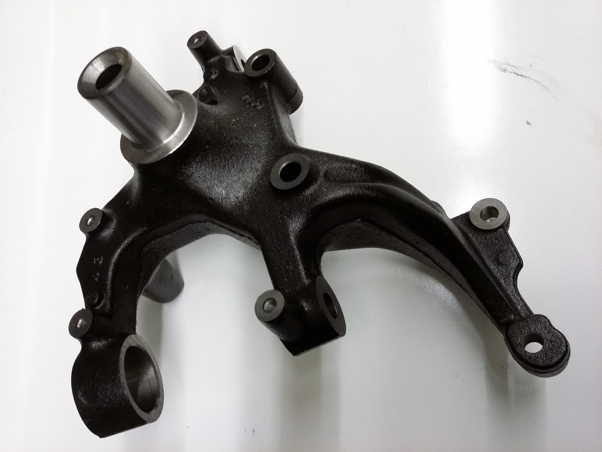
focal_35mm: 32
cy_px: 226
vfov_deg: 44.2
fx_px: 557
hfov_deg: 56.8
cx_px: 301
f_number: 2.4
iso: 160
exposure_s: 1/15
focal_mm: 3.4
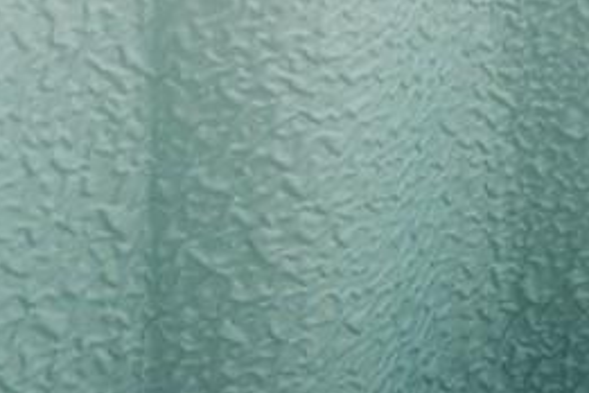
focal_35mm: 93
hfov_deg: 16.1
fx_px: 1521
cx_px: 1232
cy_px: -700
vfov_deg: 11.0
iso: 100
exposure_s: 1/15
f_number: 4.5
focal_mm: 10
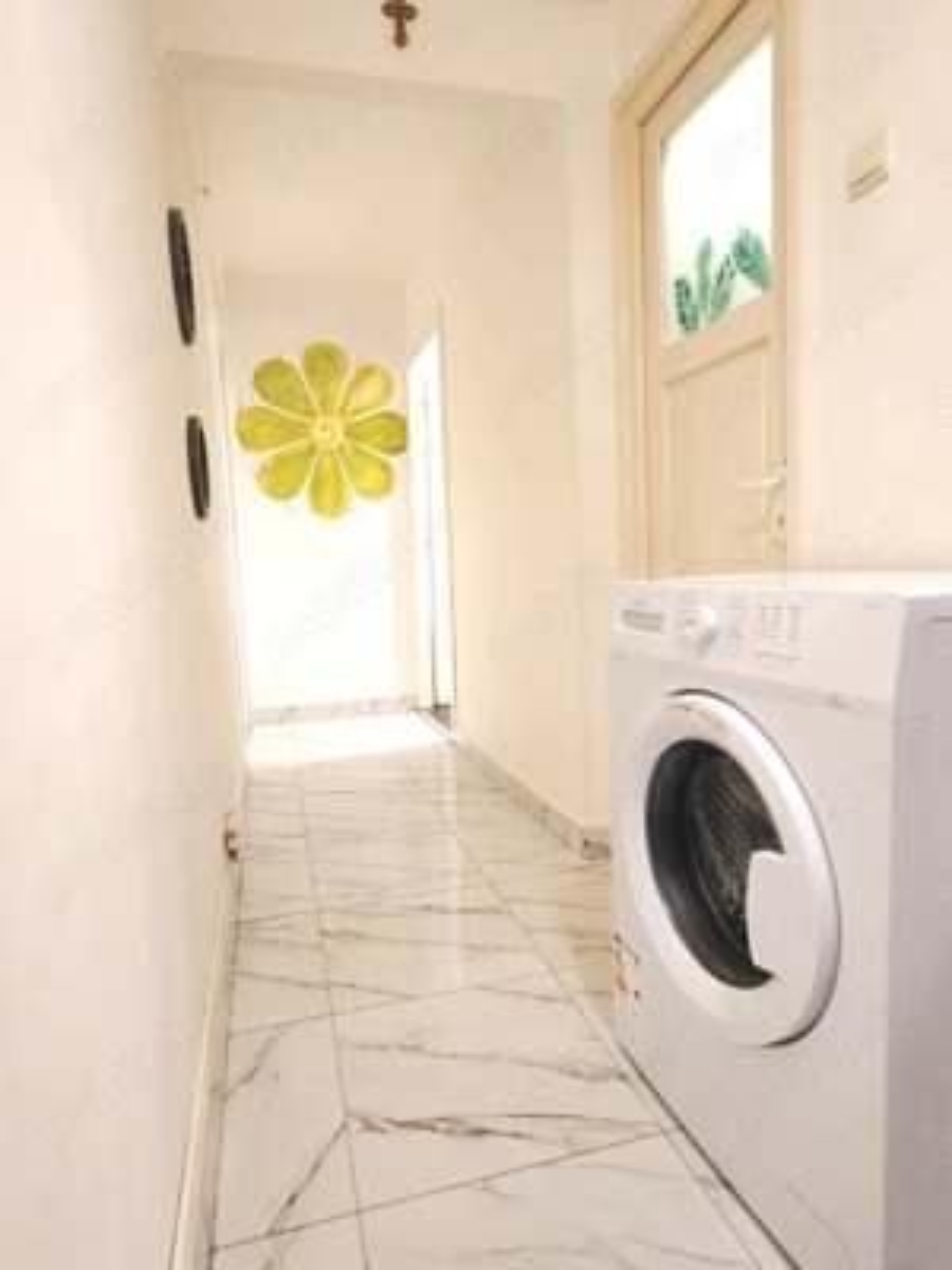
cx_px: 476
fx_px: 843
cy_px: 635
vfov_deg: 73.9
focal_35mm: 23
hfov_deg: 58.9
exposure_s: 1/50
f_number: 2.2
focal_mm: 2.16
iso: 1000
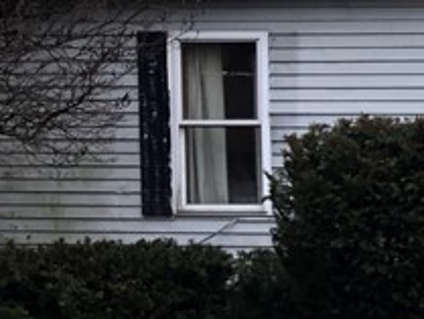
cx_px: 1008
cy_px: 341
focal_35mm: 137
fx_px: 1679
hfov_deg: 11.8
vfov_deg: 10.7
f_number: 1.8
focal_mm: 3.99
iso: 64
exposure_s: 1/120
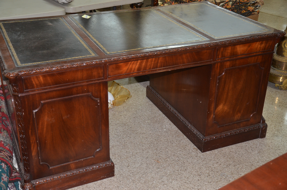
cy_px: 95
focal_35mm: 48
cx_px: 144
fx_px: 382
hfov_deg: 41.2
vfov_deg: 28.0
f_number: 4.2
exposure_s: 1/60
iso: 800
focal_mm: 32
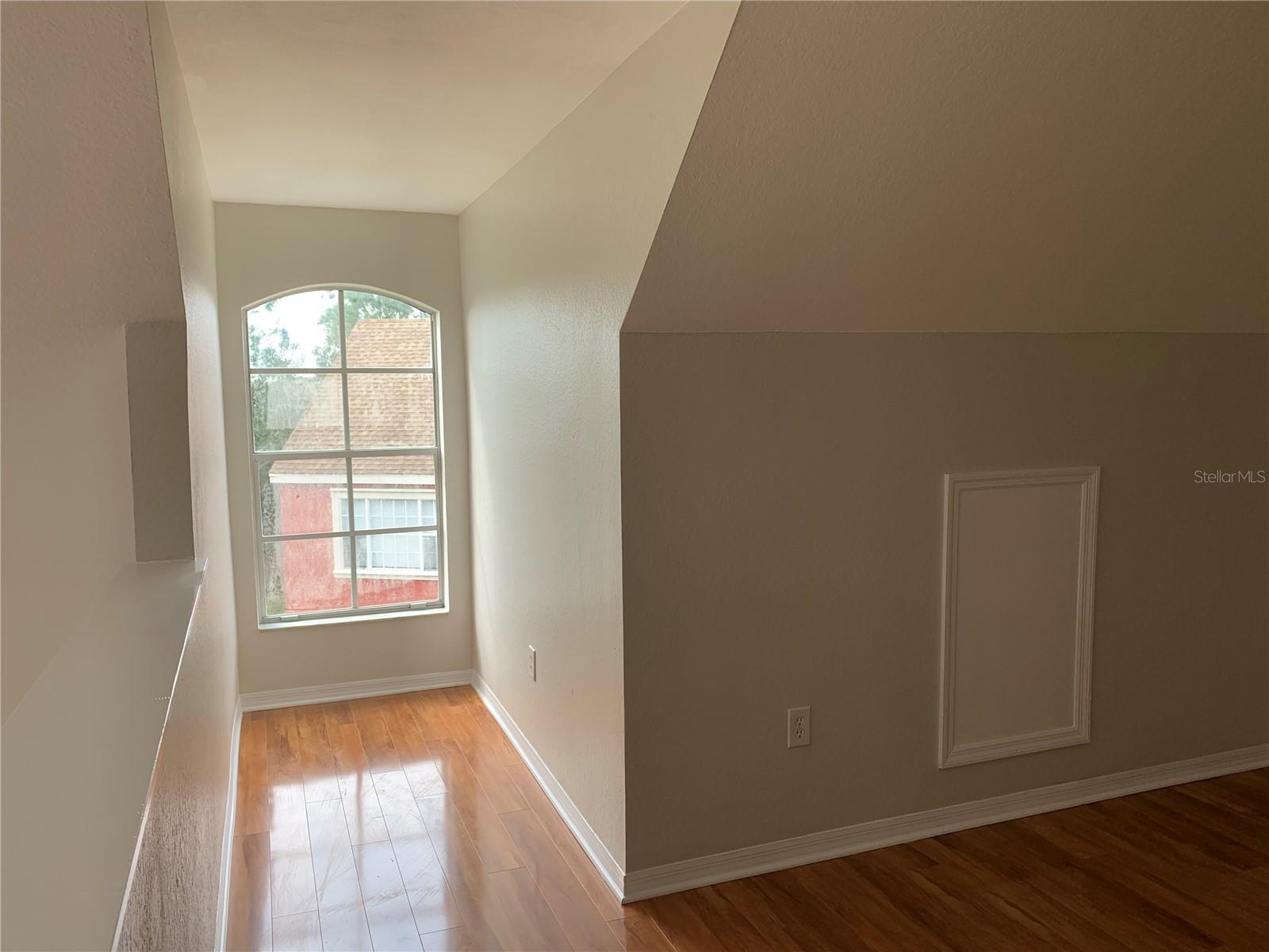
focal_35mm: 26
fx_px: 953
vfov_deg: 53.1
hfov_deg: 67.3
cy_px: 476
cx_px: 634
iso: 25
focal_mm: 4.25
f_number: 1.8
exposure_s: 1/141
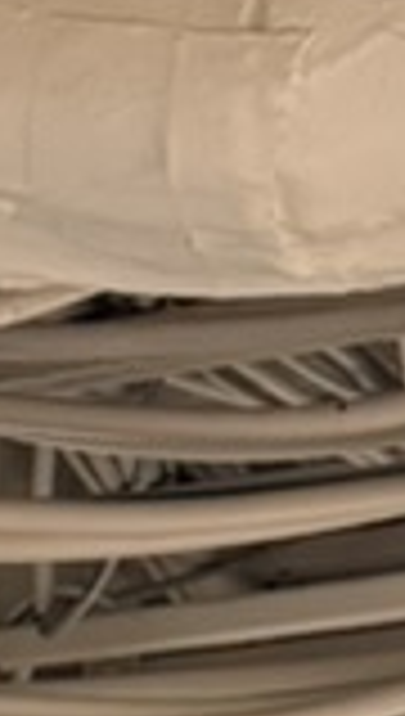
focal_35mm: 168
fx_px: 3192
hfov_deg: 6.3
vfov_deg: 10.1
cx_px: -1058
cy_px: 2022
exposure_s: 1/60
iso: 160
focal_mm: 6.76
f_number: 1.78
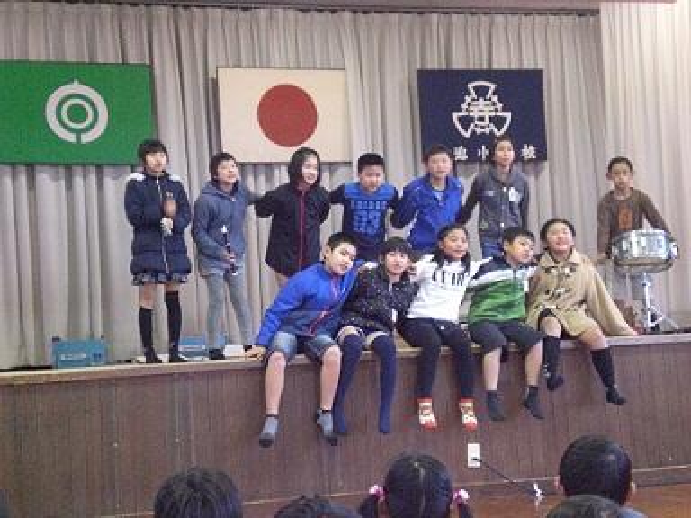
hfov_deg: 30.7
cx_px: 346
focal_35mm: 63
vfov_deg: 23.3
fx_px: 1258
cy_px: 259
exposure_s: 1/40
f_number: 4
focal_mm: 10.4
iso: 800
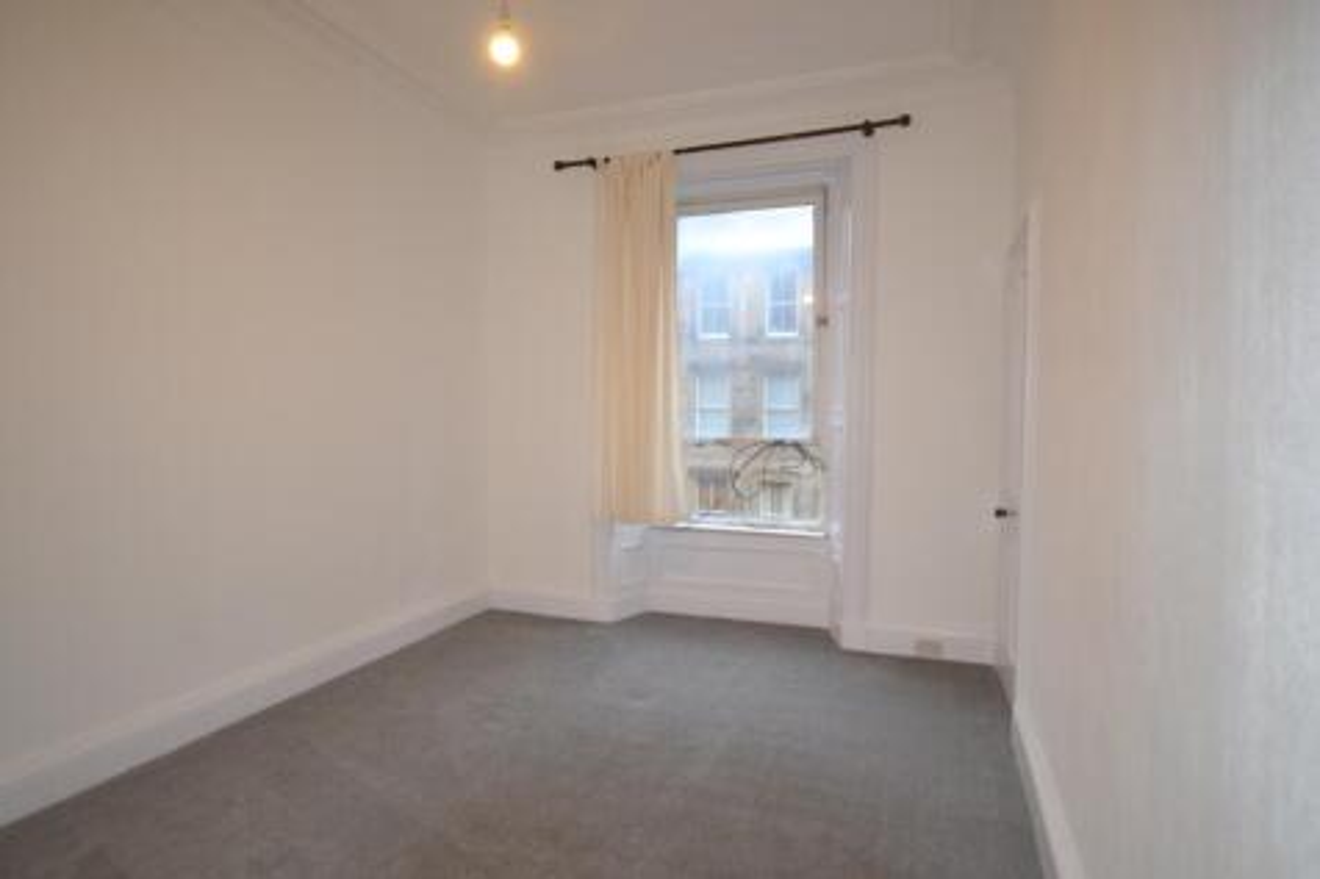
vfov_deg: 63.2
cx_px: 660
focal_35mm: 20
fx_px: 715
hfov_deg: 85.4
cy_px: 440
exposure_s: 1/60
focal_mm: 13
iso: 800
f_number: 3.5
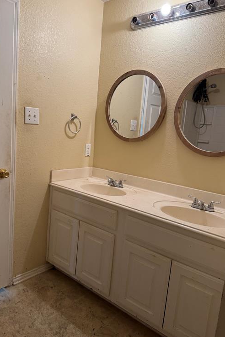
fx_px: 244
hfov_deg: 49.5
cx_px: 104
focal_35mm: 26
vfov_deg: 69.4
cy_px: 168
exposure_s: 1/60
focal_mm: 6.76
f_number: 1.78
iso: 160
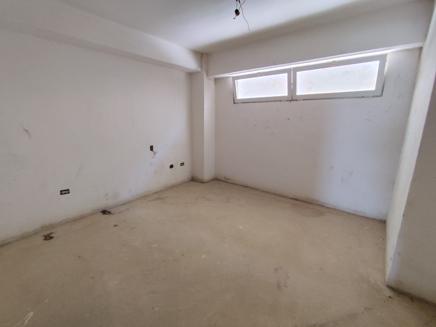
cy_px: 164
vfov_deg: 78.2
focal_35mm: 16
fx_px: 202
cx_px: 218
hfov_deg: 94.5
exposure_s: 1/100
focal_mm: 1.65
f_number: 2.2
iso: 80
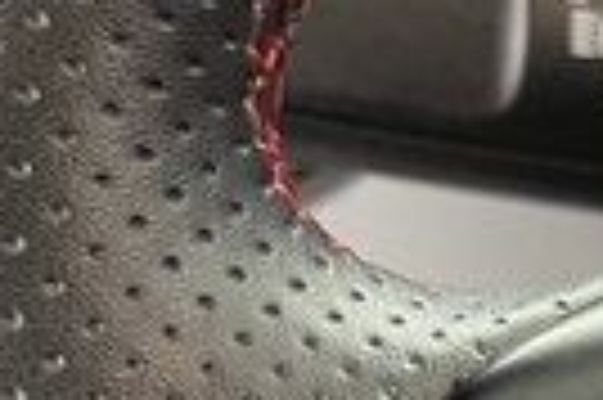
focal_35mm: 129
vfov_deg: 9.7
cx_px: 1094
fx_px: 2158
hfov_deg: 14.1
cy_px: 881
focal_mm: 5.1
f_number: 1.6
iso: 640
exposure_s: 1/30
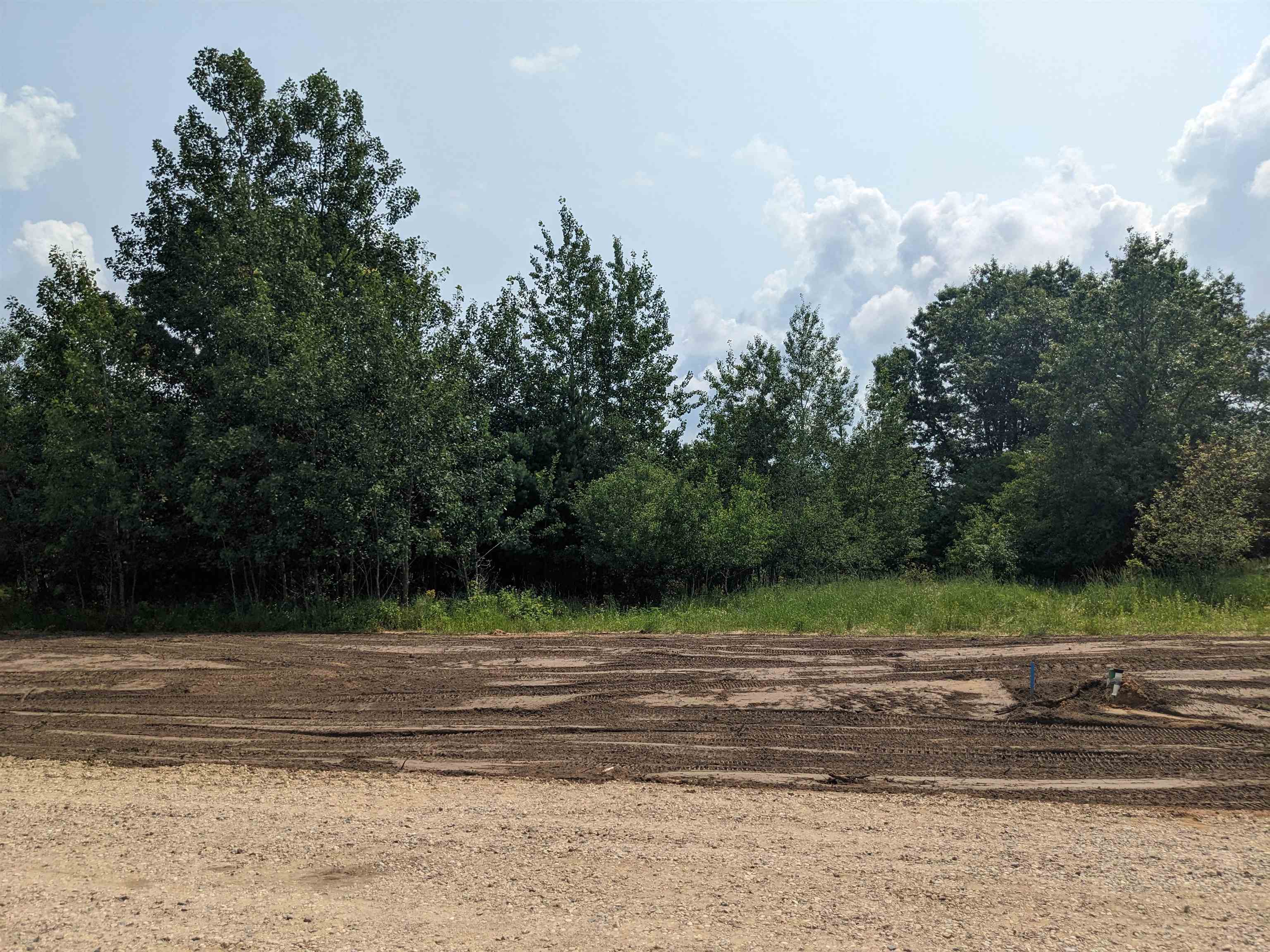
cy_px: 476
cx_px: 635
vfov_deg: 51.4
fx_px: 991
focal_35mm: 27
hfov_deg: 65.3
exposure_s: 1/7812
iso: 81
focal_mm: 4.38
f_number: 1.73
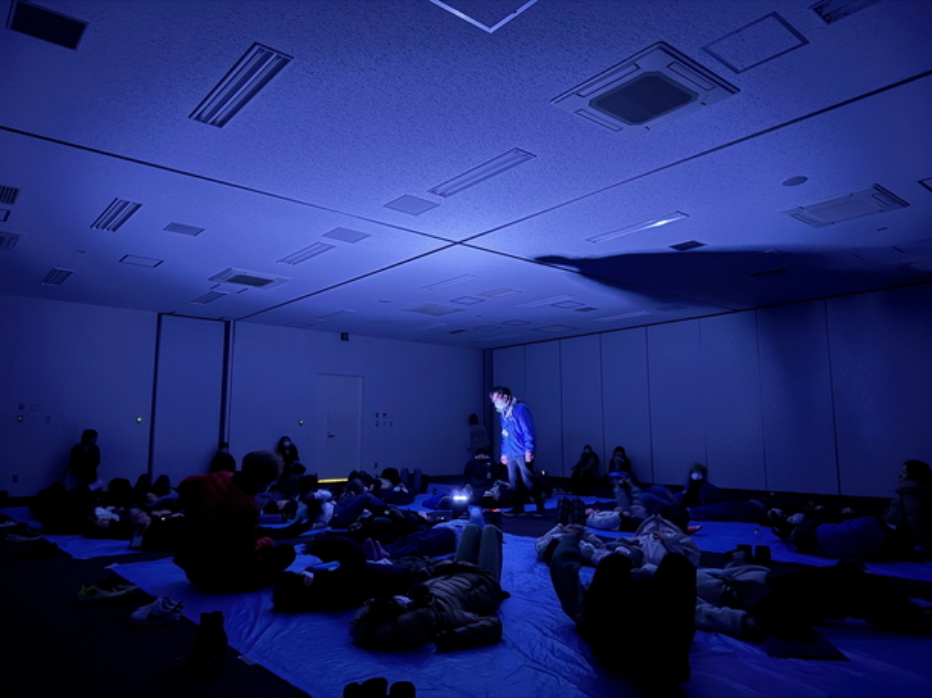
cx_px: 466
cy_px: 349
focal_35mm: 24
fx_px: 646
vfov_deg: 56.8
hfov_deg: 71.6
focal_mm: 6.76
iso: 2500
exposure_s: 1/9
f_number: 1.78
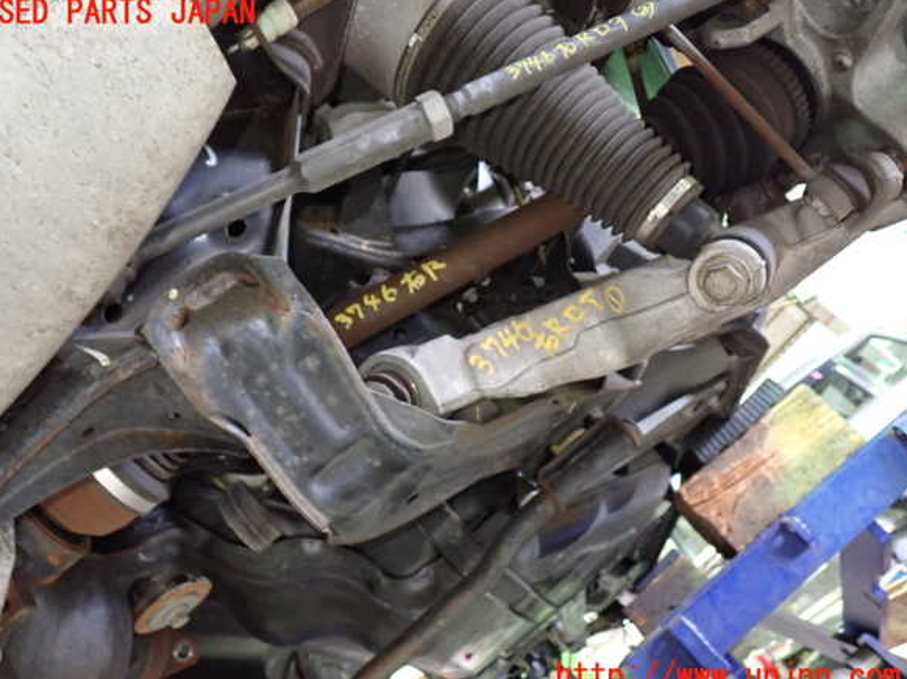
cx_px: 440
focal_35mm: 31
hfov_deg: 58.4
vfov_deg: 45.4
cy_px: 345
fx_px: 812
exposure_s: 1/25
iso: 800
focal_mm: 5.4
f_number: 2.3
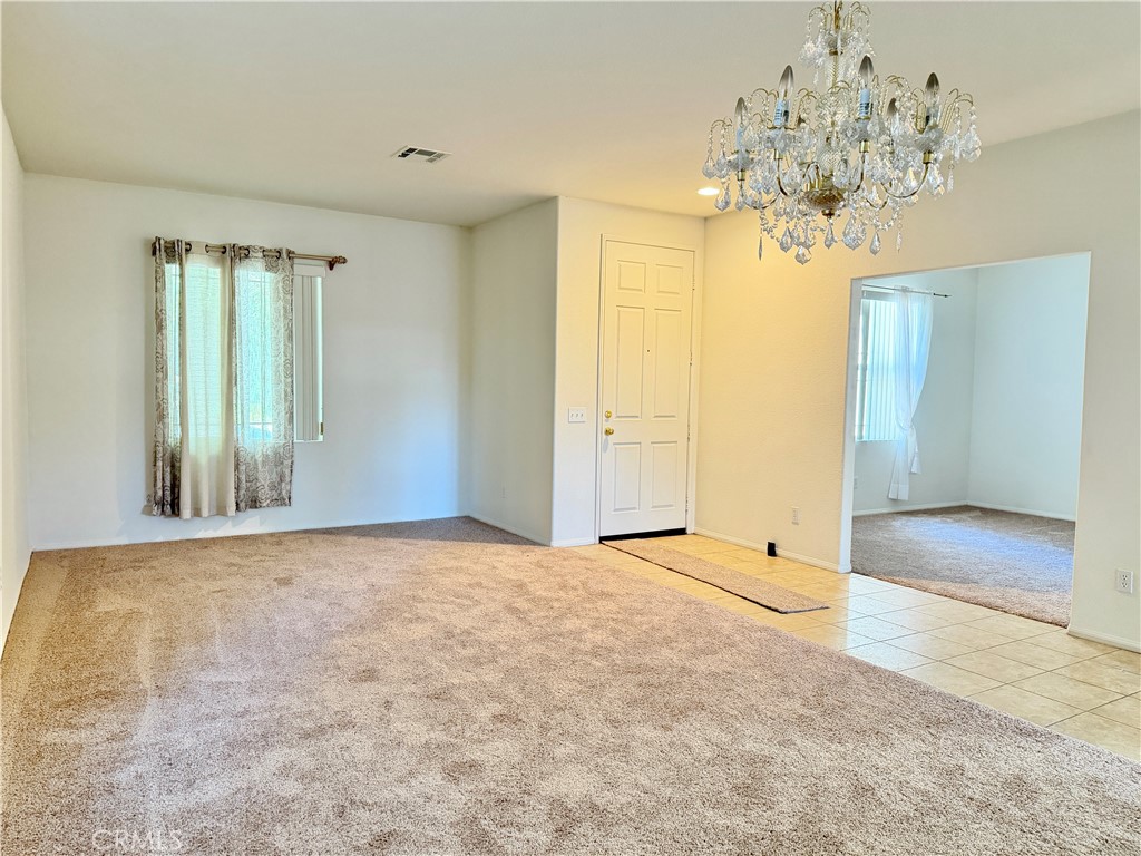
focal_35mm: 24
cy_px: 428
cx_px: 570
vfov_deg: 56.8
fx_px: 791
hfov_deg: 71.6
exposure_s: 1/40
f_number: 1.78
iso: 640
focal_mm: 6.76
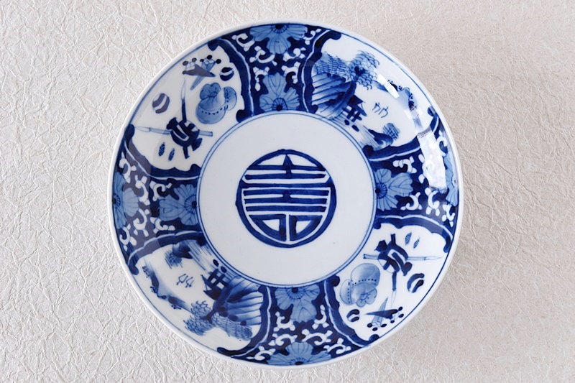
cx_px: 288
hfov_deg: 24.6
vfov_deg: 16.5
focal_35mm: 82
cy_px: 192
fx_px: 1317
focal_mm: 55
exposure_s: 1/15
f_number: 5.6
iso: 800
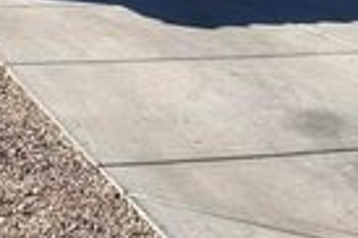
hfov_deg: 20.1
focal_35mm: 99
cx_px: 8
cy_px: -184
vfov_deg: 12.6
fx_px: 983
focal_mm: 4.25
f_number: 1.8
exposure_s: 1/1718
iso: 25
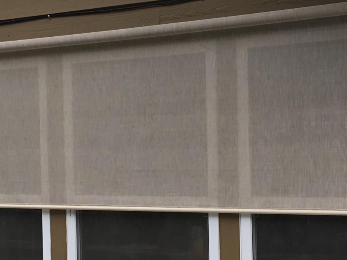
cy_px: 191
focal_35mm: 98
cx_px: 78
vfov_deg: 15.0
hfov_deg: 19.9
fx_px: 982
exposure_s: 1/712
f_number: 2.2
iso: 25
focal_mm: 4.15
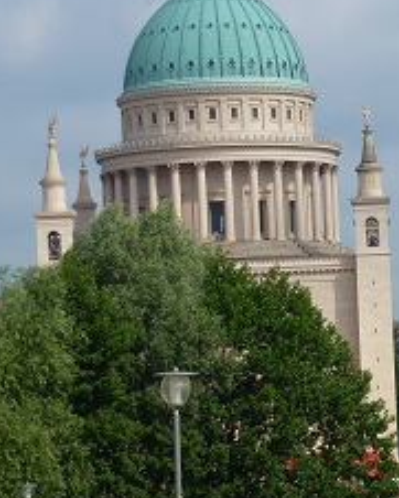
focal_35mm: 195
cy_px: 225
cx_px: 344
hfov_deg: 7.9
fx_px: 2876
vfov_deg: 9.9
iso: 100
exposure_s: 1/640
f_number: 5
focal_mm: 18.7
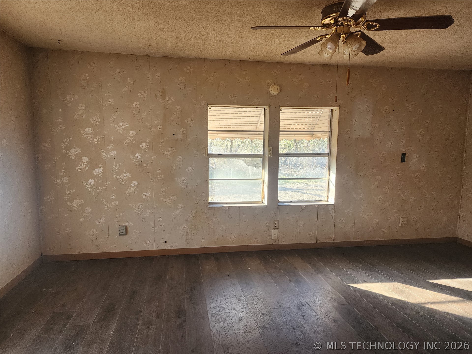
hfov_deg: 73.9
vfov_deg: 58.9
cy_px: 177
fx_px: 314
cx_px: 236
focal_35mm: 23
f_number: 1.8
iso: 200
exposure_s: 1/180
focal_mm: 6.4
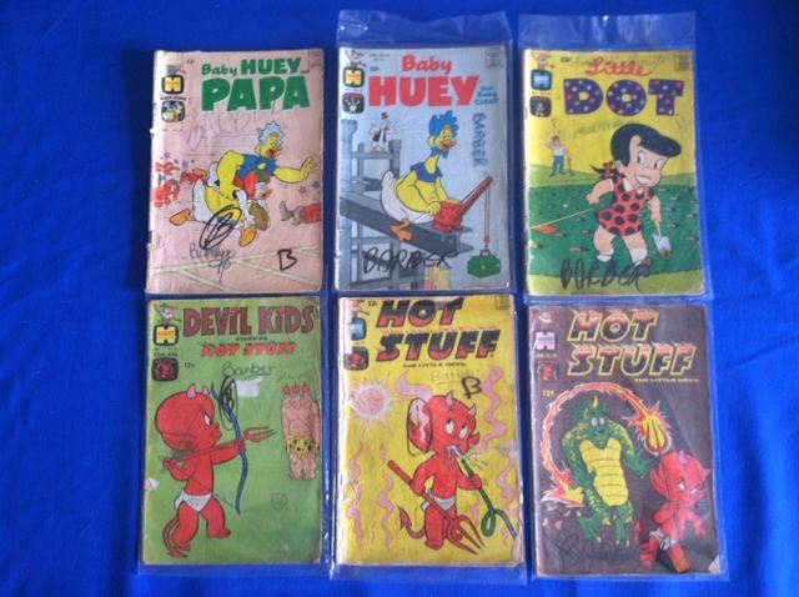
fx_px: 807
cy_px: 298
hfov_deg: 52.7
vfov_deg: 40.6
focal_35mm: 35
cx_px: 400
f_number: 2.8
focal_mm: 3.85
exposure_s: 1/17
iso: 80
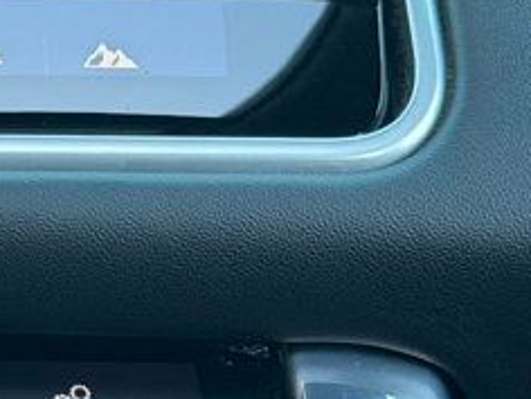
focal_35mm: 208
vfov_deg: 7.1
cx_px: -497
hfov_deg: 9.0
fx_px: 3191
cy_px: 243
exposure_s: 1/64
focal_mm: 6.76
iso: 100
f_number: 1.78
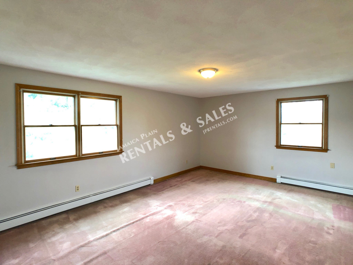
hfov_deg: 63.4
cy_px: 132
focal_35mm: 28
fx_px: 286
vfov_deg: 49.7
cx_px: 176
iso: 80
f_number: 1.8
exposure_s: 1/30
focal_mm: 3.99
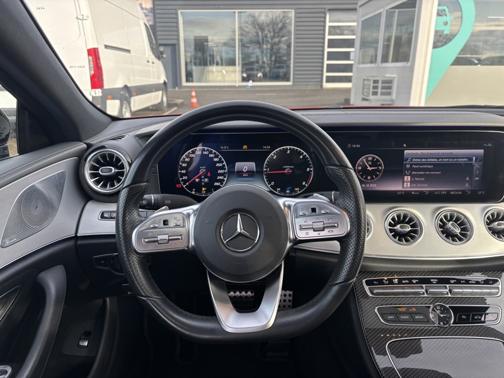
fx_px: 379
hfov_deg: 67.3
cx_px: 252
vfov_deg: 53.1
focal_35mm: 26
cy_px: 189
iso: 40
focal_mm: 5.96
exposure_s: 1/145
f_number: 1.6
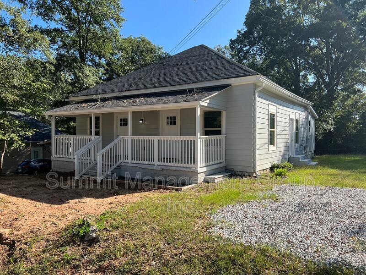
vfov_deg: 53.1
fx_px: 275
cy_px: 138
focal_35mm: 26
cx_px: 183
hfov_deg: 67.3
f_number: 1.5
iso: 50
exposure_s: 1/1751
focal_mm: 5.7
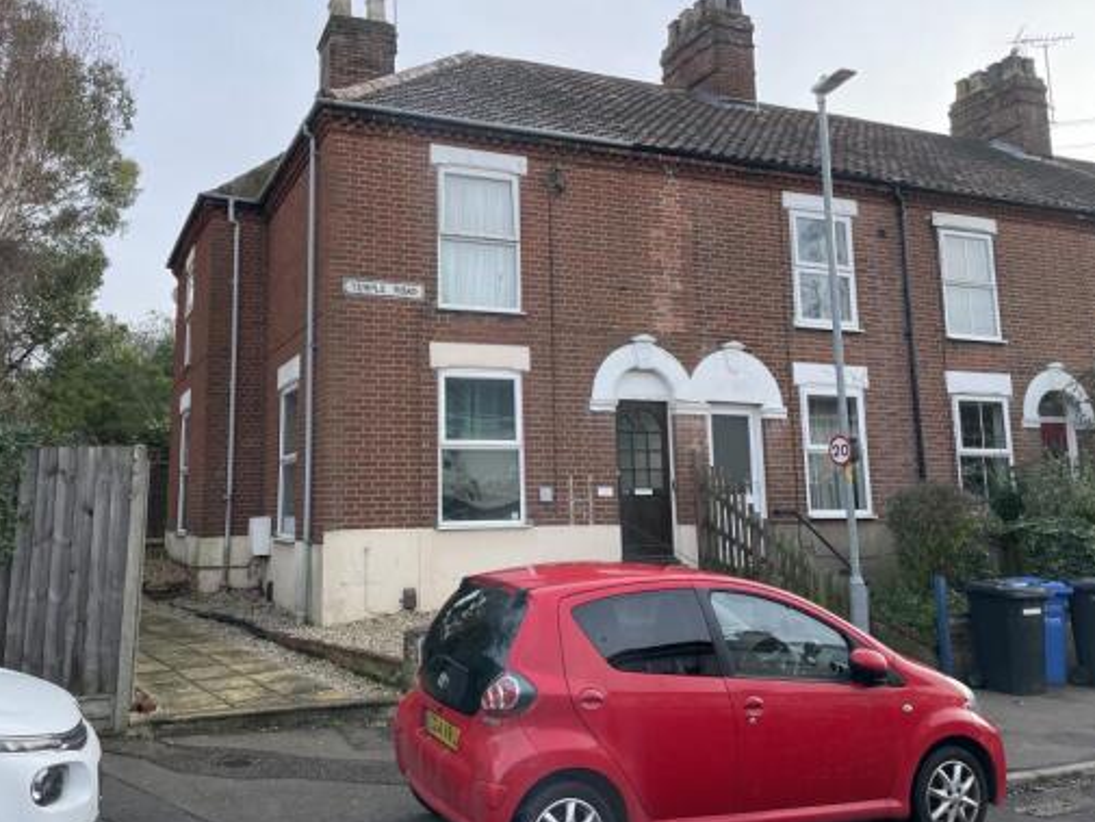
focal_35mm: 30
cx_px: 476
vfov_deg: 46.7
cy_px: 368
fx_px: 949
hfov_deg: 59.7
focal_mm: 4.2
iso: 32
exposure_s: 1/1014
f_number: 1.6
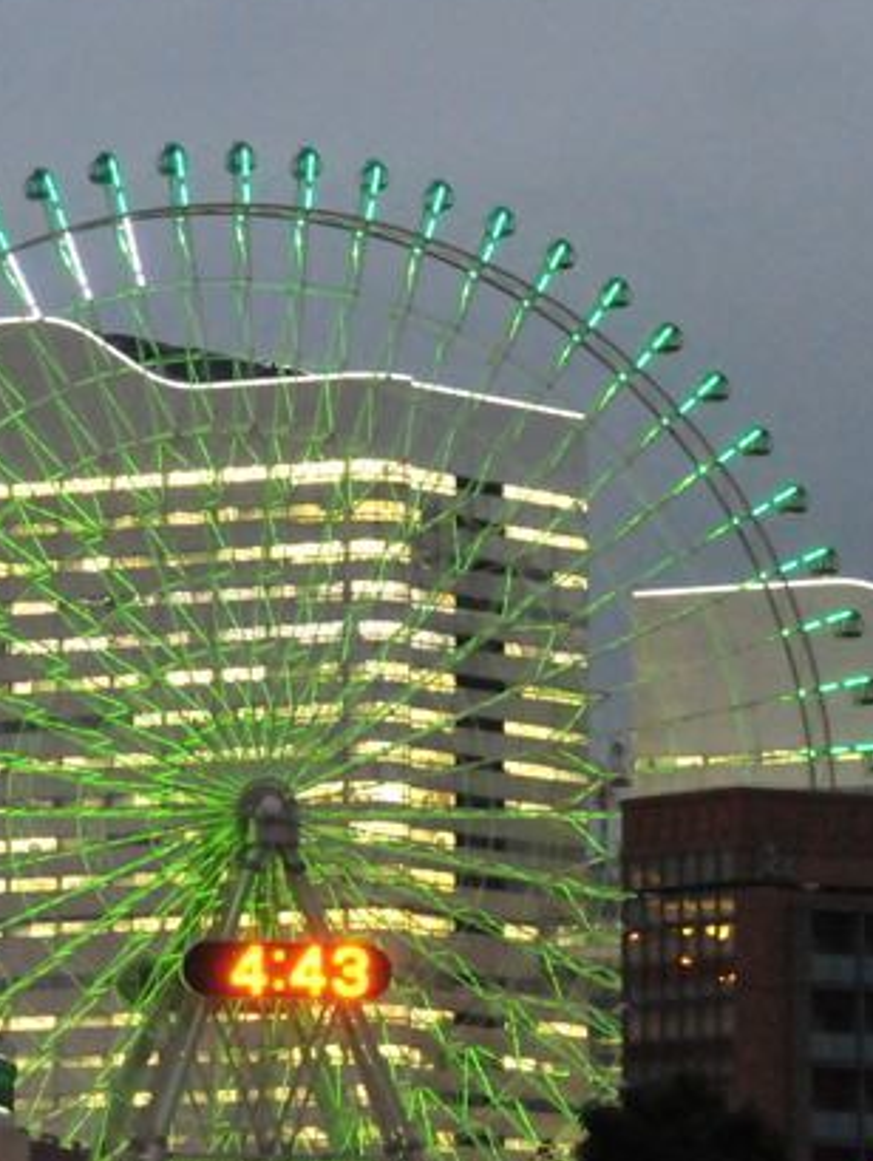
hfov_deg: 5.0
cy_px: 648
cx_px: 524
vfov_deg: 6.7
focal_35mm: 295
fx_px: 9909
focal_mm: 82
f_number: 8
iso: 3200
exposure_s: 1/13
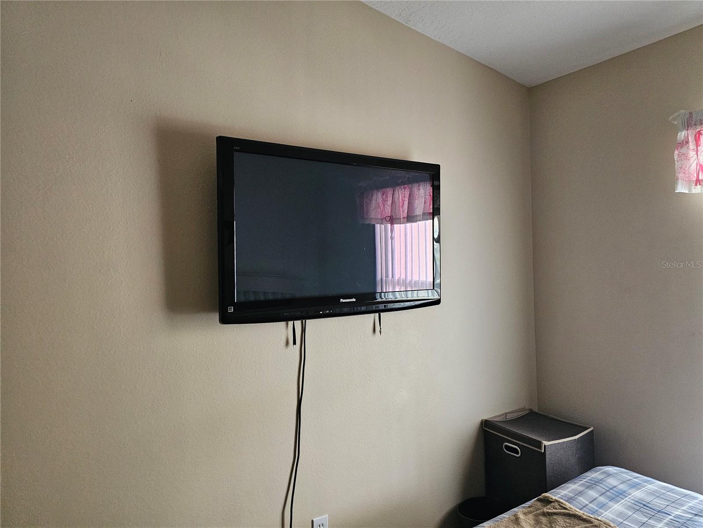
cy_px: 264
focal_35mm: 23
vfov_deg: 58.9
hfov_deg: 73.9
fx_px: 467
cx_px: 352
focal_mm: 6.3
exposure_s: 1/120
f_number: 1.7
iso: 800
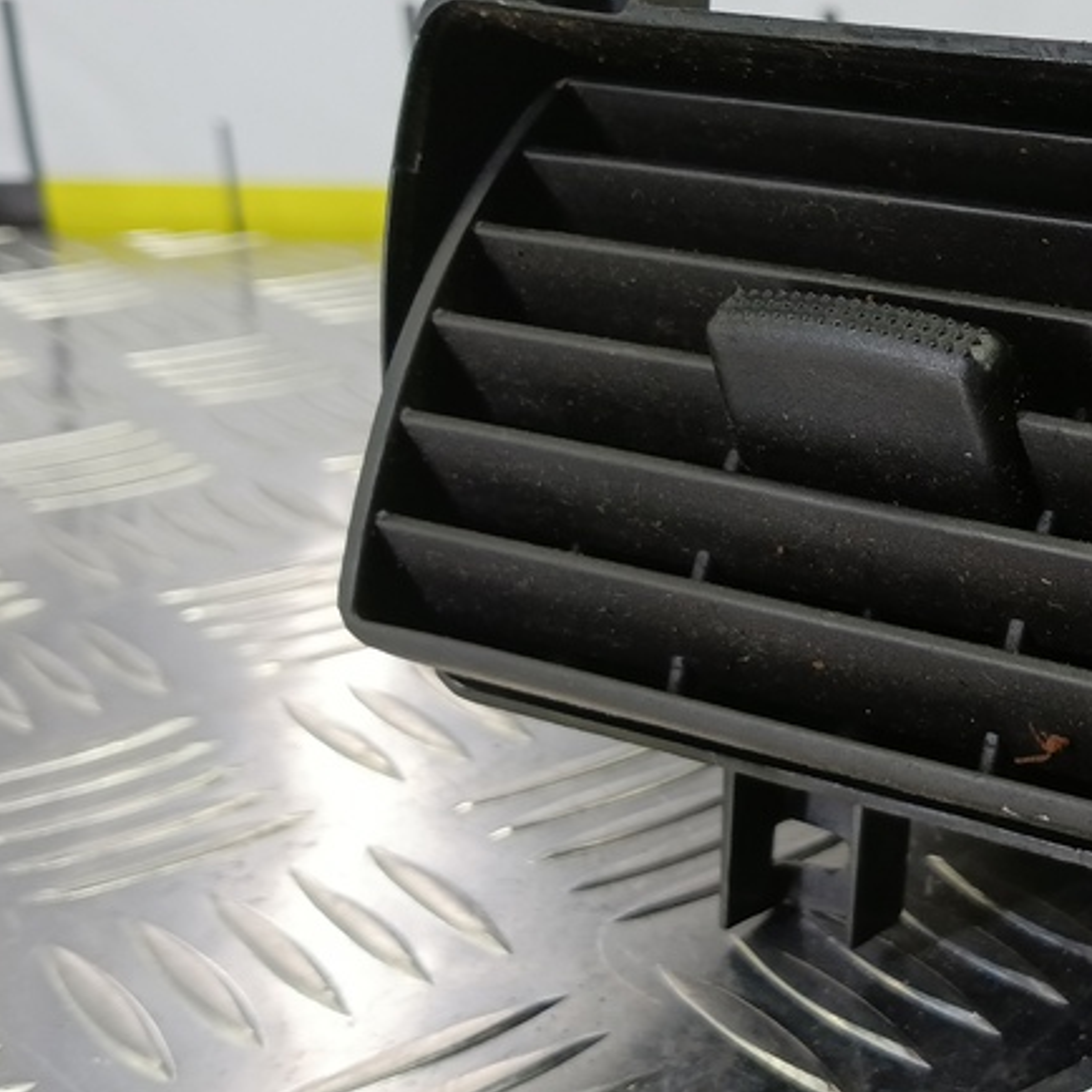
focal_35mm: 48
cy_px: 488
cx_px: 1120
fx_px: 1713
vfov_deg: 35.3
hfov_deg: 32.2
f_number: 1.6
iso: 197
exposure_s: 1/50
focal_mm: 4.11
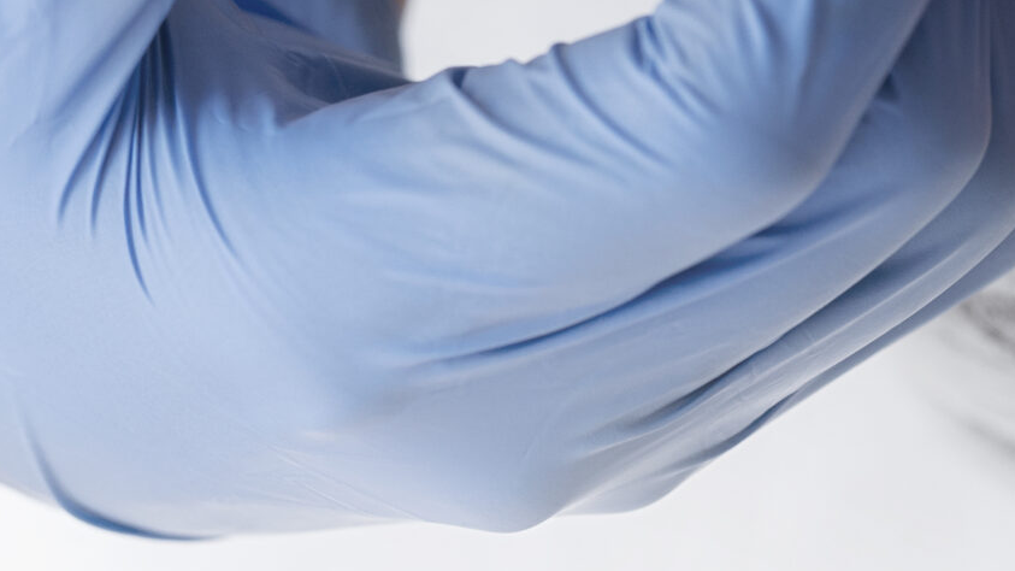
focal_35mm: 159
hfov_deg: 12.9
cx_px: 1491
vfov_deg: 7.6
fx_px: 4279
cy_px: 205
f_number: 5
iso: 640
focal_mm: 50
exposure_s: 1/400
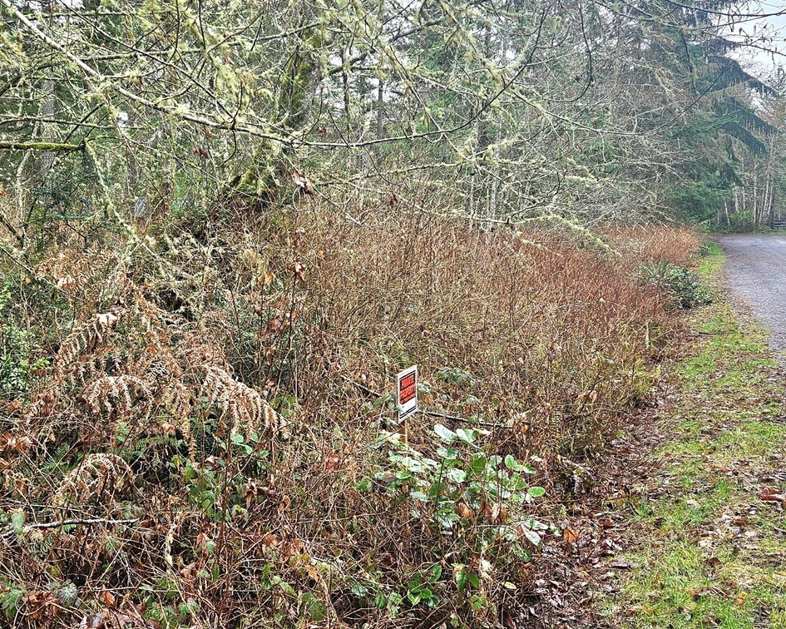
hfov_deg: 47.8
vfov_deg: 39.2
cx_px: 329
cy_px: 307
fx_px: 884
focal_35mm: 38
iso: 50
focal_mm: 5.4
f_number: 1.8
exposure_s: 1/120
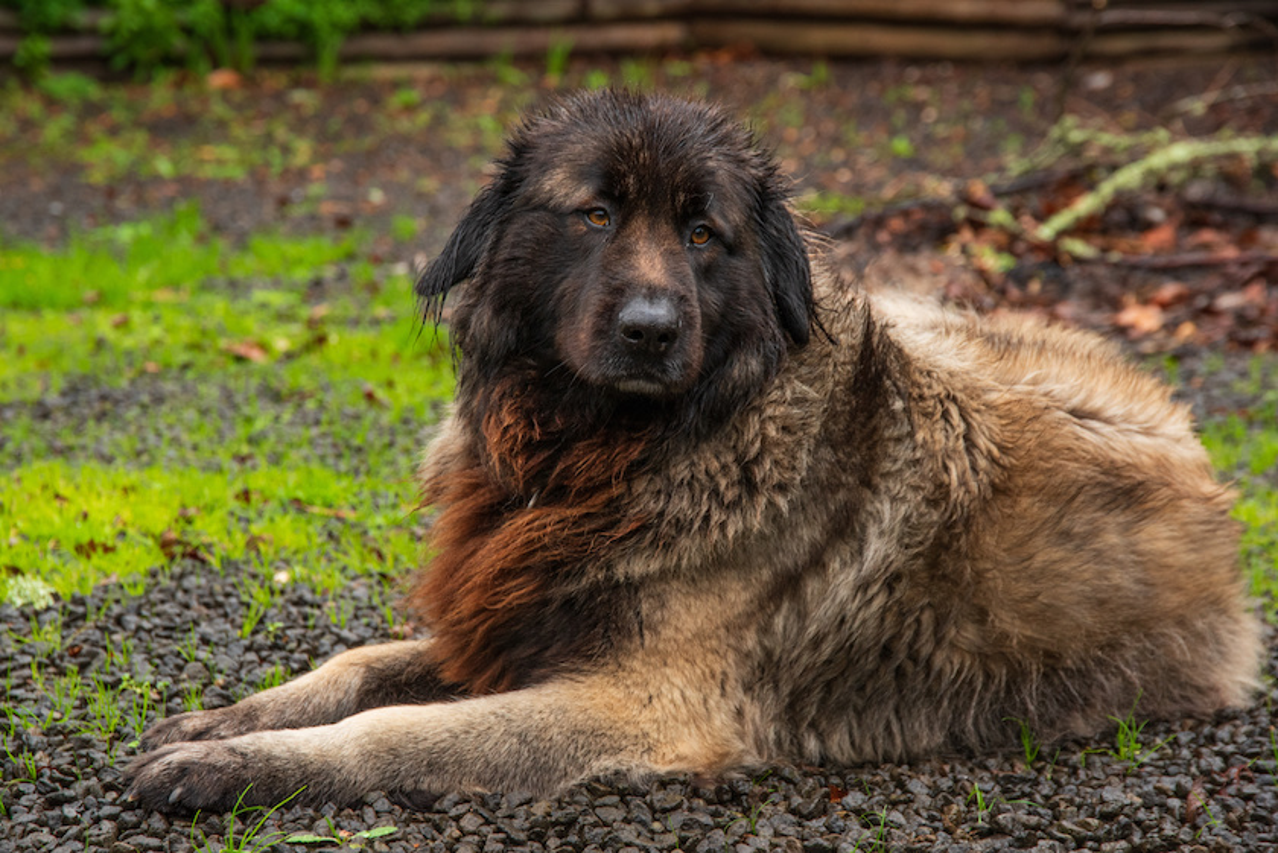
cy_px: 426
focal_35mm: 105
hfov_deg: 19.4
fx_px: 3729
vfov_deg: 13.1
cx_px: 639
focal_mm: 105
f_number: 6.3
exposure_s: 1/125
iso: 1100
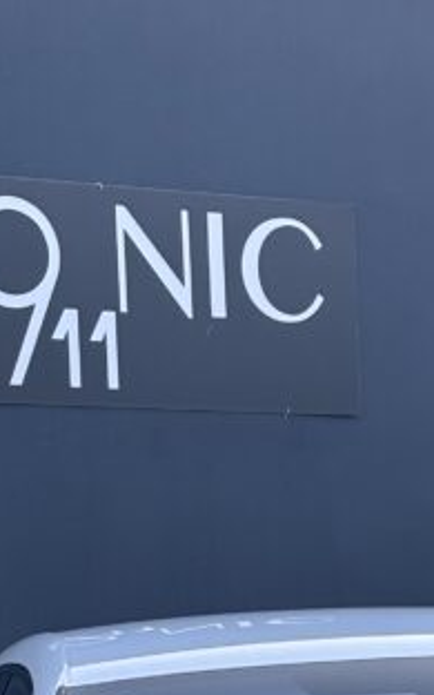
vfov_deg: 11.2
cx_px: 581
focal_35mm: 181
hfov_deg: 7.2
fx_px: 3425
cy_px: 1016
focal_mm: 5.96
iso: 32
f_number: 1.6
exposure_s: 1/337
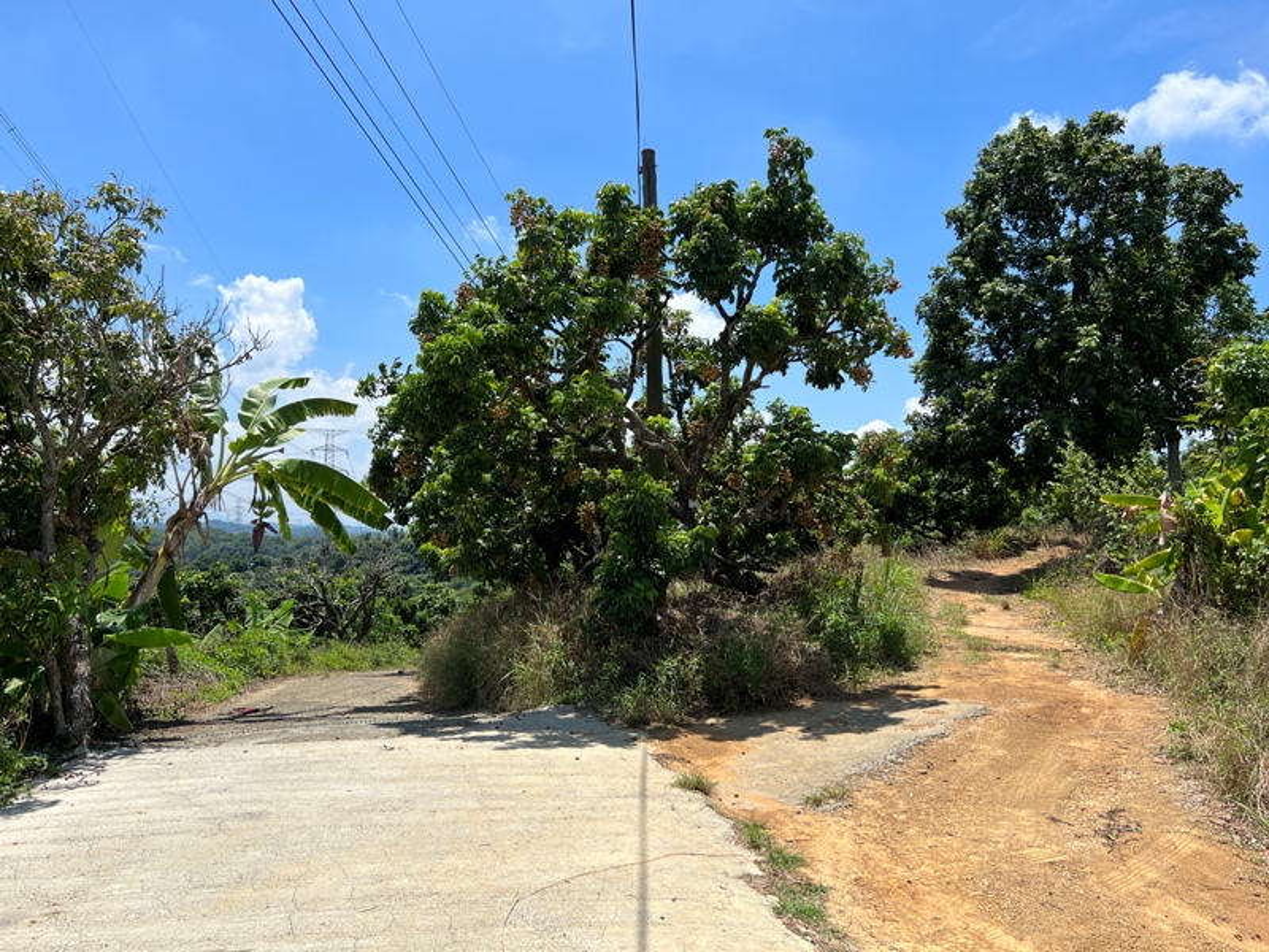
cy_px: 476
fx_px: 953
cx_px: 634
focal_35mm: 26
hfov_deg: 67.3
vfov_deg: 53.1
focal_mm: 5.7
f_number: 1.5
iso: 50
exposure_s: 1/4115
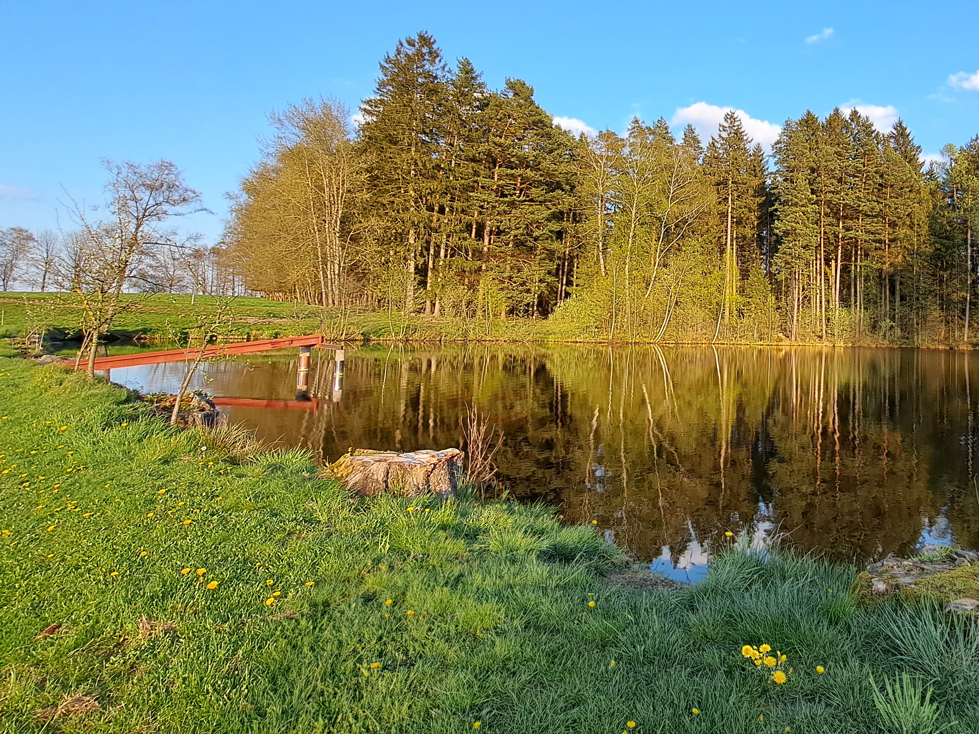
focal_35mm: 20
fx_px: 566
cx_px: 703
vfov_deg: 65.1
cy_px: 281
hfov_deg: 77.2
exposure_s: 1/357
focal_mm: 1.74
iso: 50
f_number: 2.2
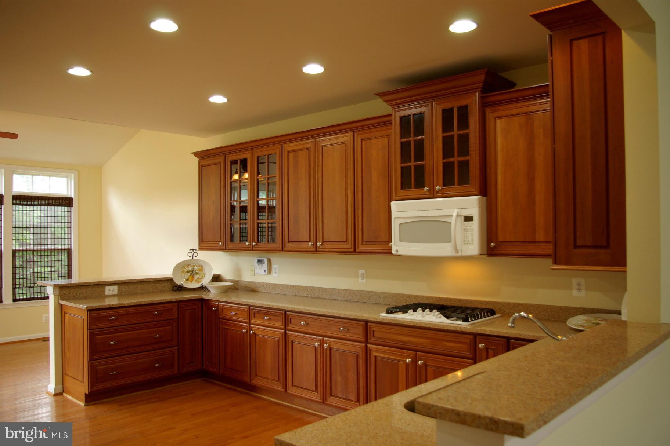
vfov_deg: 43.6
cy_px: 223
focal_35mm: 30
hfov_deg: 61.9
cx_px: 335
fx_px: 558
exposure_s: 1/30
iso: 200
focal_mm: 20
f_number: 4
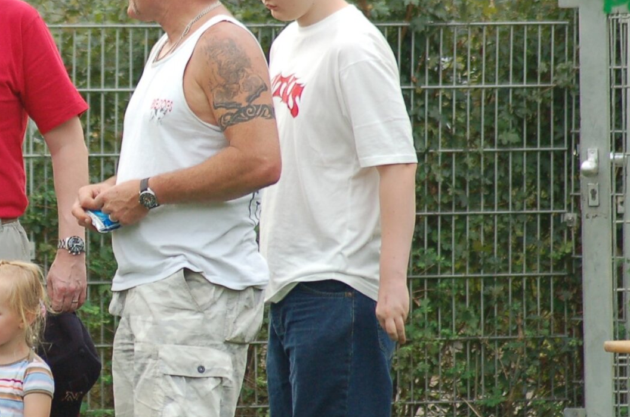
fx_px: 9276
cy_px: 210
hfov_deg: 3.9
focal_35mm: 531
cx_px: -20
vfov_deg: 2.6
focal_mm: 170
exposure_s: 1/500
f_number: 4.8
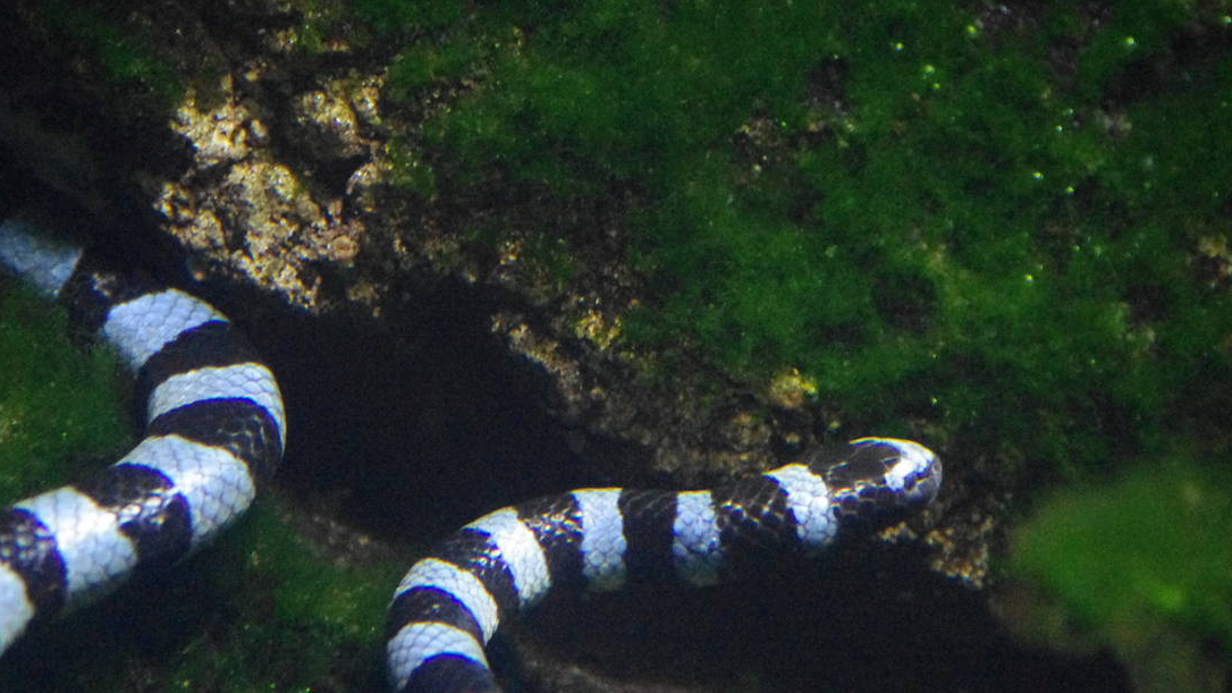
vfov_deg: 5.5
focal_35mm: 219
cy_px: 574
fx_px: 7155
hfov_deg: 9.8
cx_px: 541
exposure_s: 1/125
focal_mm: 95
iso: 6400
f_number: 4.5
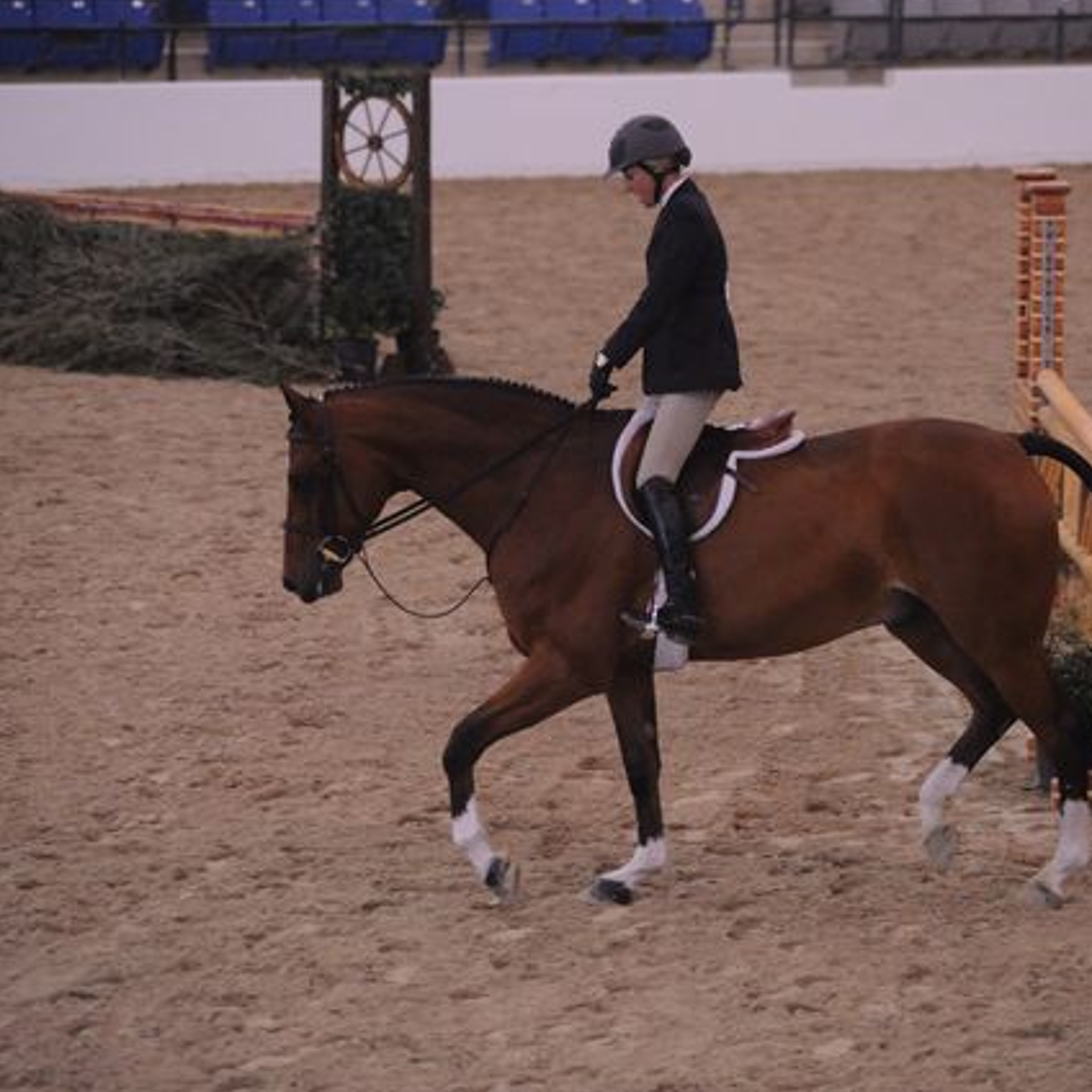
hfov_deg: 11.3
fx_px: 5496
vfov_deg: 11.3
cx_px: 654
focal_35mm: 154
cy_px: 546
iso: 5000
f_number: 3.2
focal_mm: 120
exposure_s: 1/400
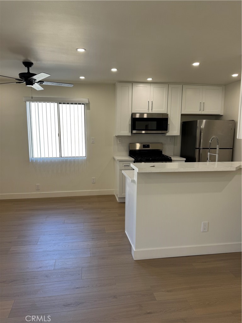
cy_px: 162
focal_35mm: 24
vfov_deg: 71.6
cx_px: 121
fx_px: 224
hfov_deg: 56.8
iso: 64
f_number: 1.78
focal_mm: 6.76
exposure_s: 1/157
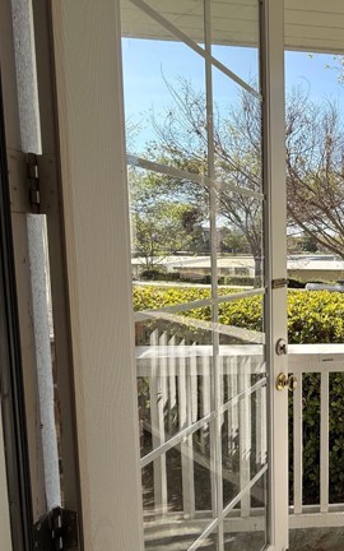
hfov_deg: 42.2
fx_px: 330
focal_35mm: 22
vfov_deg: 79.7
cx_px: 386
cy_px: 276
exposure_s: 1/928
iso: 50
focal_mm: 2.22
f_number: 2.2
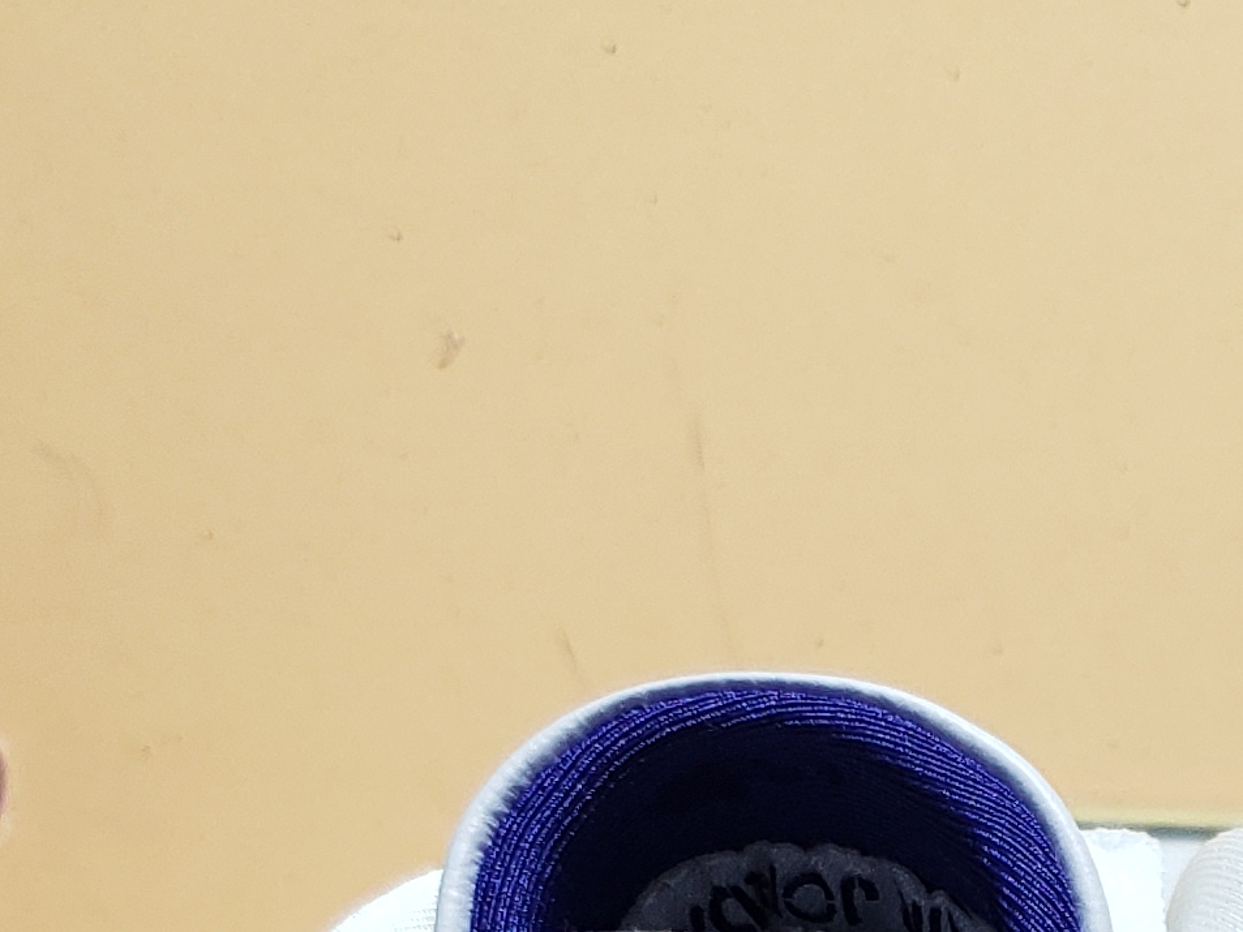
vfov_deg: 11.8
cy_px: 1941
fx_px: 3950
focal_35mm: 110
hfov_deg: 17.4
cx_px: 1285
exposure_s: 1/531
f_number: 1.5
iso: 50
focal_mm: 4.3
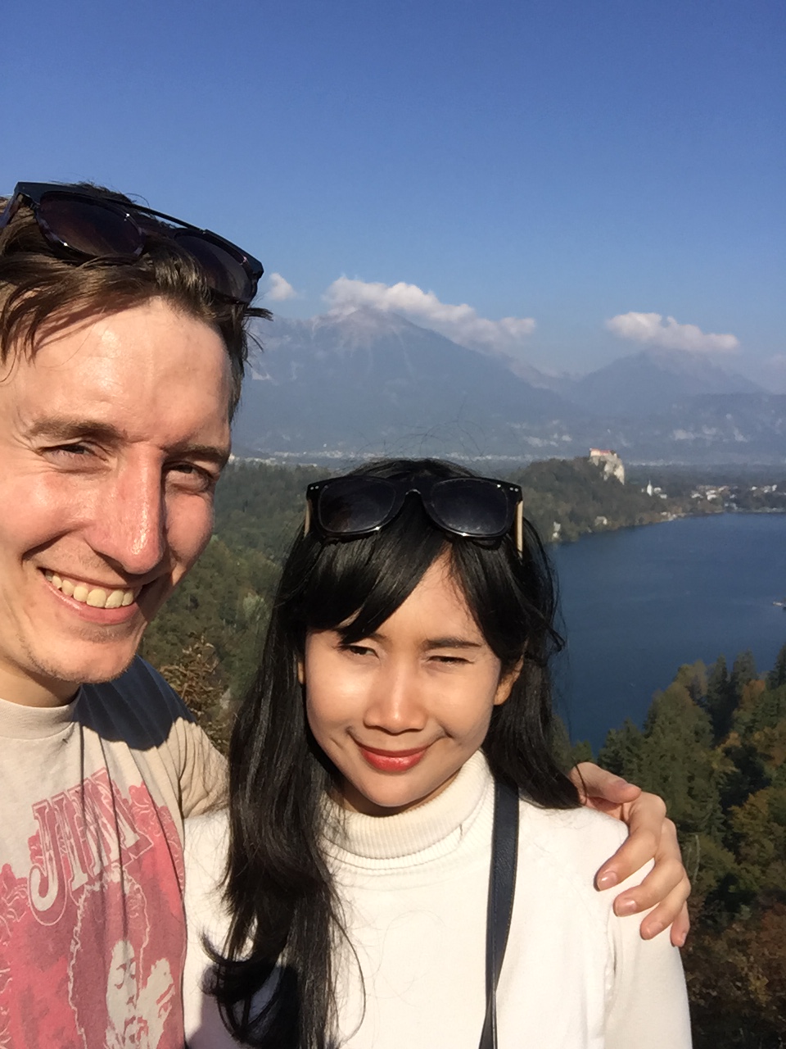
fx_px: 939
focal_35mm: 31
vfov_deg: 58.4
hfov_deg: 45.4
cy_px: 524
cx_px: 393
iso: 32
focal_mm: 2.65
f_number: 2.2
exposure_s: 1/2283
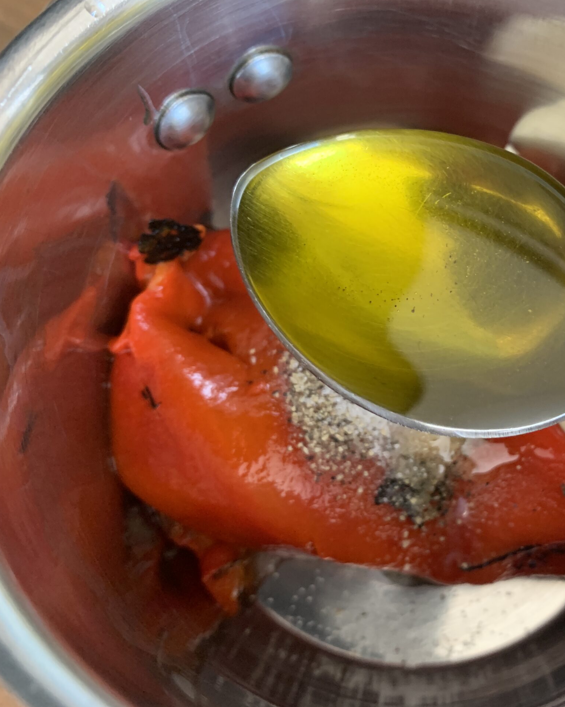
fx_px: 711
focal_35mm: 34
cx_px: 422
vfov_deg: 52.8
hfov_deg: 42.1
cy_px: 353
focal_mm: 4.25
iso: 320
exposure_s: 1/60
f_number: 1.8
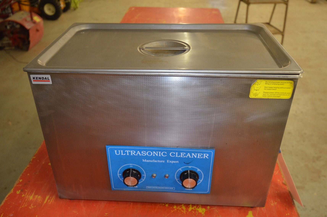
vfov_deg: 39.8
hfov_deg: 57.3
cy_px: 108
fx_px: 299
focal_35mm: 33
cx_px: 164
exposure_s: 1/60
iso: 2000
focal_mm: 22
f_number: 4.5
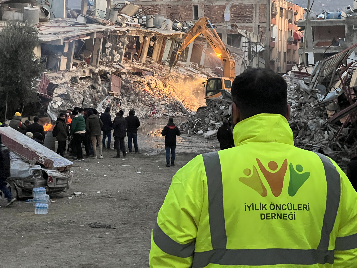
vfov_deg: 19.1
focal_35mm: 77
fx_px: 794
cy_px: 134
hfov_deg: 25.3
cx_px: 178
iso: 1600
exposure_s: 1/30
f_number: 2.8
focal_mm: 9
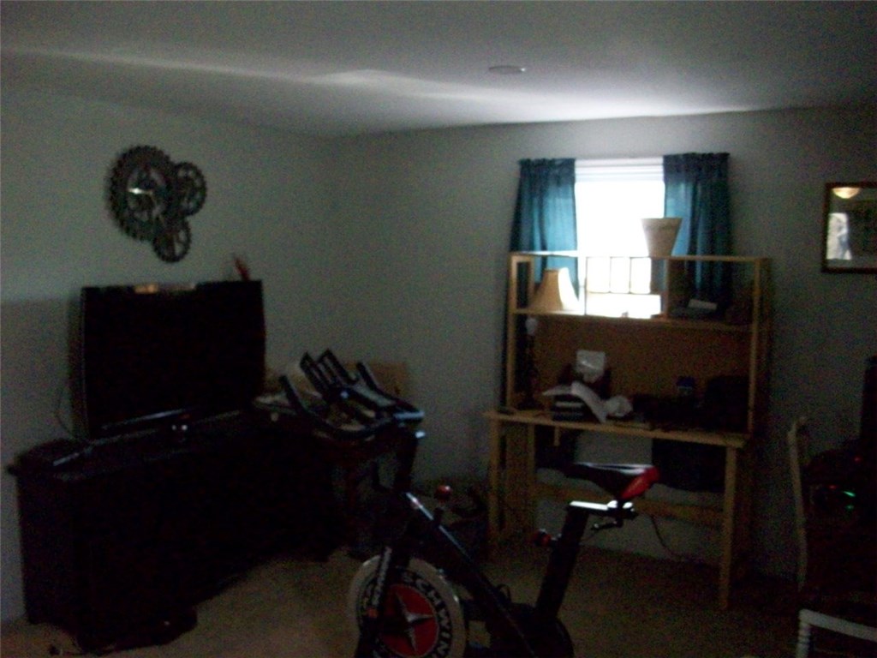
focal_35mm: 34
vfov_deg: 41.8
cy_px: 329
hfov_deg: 54.0
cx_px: 438
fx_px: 861
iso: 800
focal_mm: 5.7
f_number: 2.8
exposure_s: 1/64
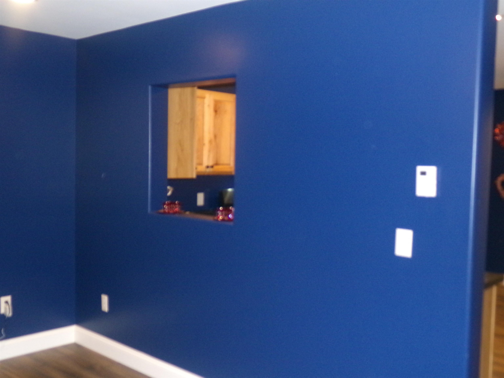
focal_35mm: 37
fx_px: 539
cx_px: 252
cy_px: 189
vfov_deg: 38.7
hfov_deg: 50.1
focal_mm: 6.6
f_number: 4
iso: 800
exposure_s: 1/34
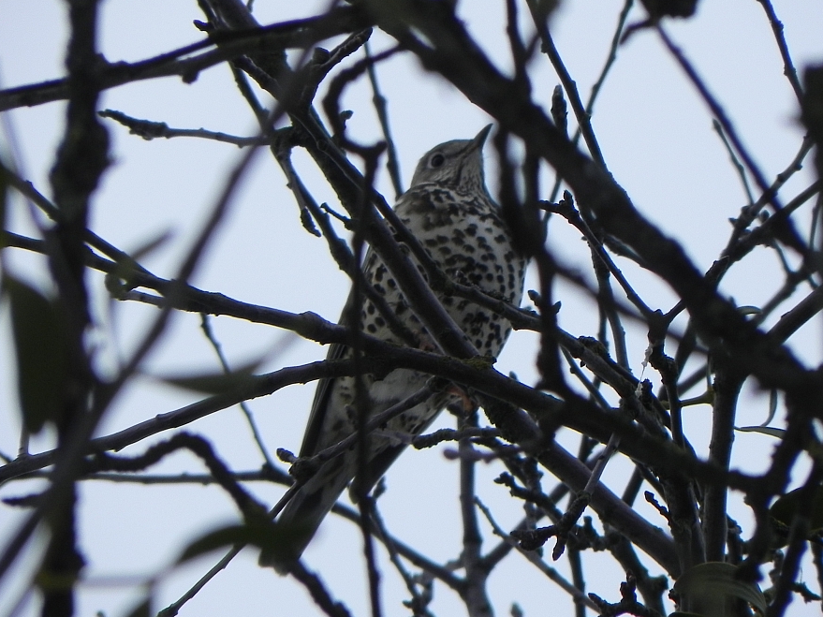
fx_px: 18780
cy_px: 295
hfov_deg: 2.5
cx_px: 458
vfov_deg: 1.9
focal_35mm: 790
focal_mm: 120
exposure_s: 1/504
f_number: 7.1
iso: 160
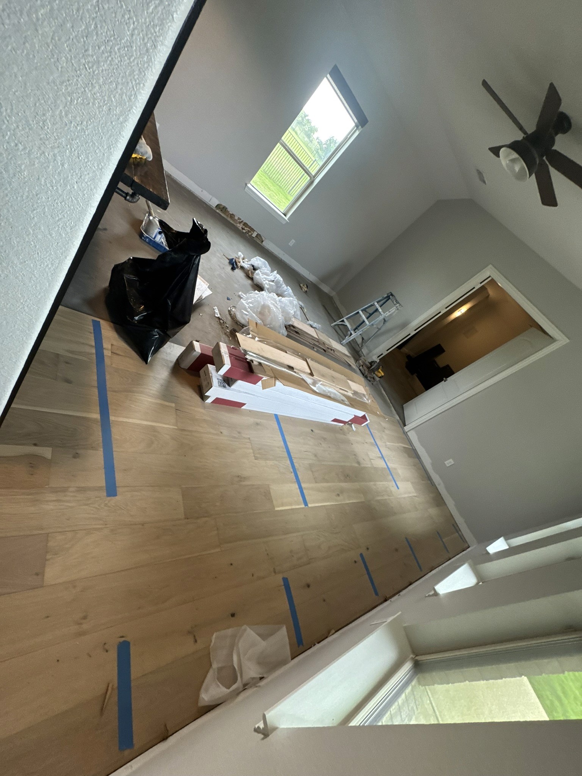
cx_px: 291
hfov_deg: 85.7
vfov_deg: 102.1
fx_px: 314
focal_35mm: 14
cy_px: 388
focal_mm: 2.22
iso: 250
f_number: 2.2
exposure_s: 1/60
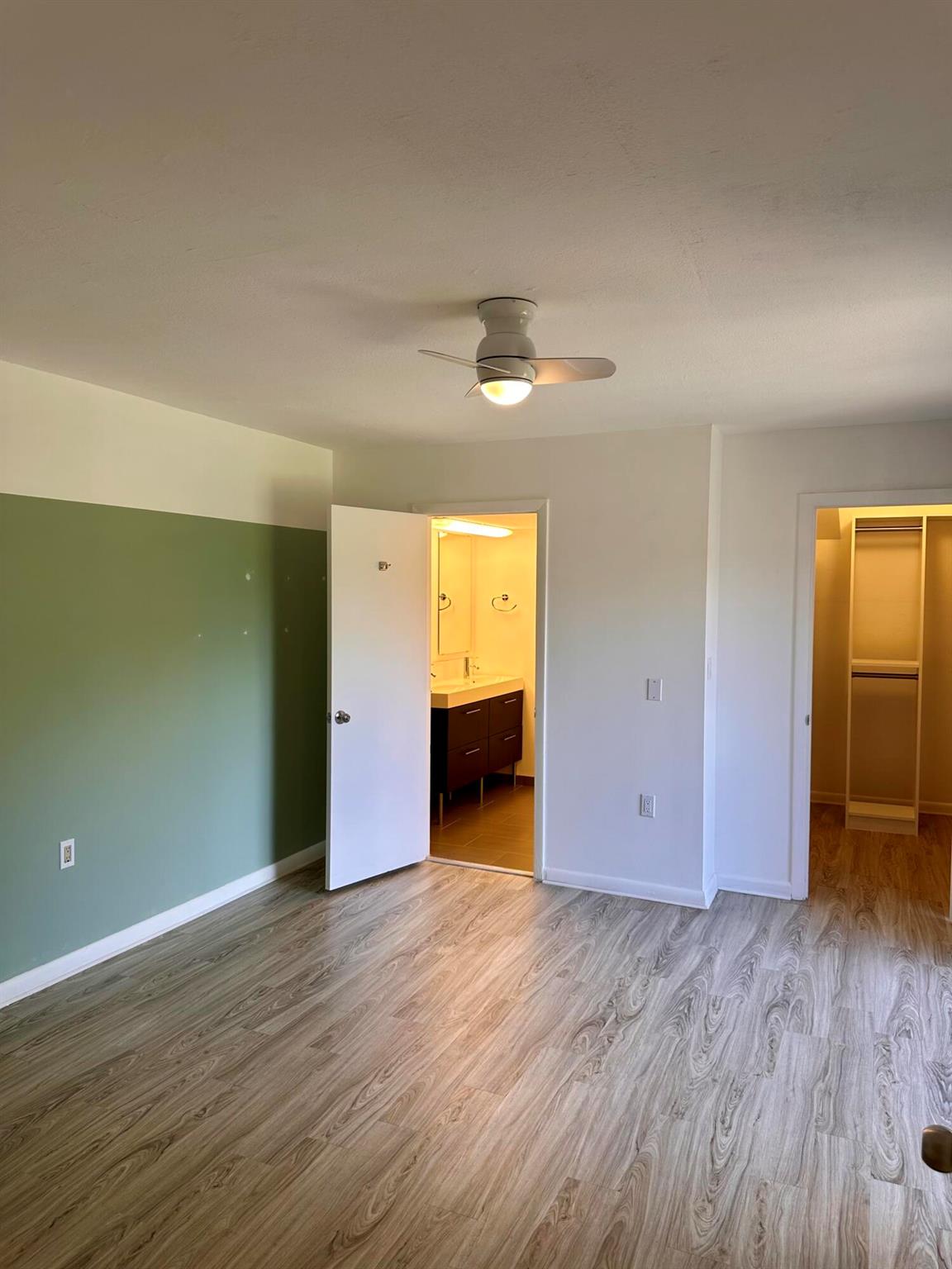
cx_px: 476
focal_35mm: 24
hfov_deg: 56.8
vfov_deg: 71.6
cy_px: 634
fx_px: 880
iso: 64
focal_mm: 6.86
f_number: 1.78
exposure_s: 1/63
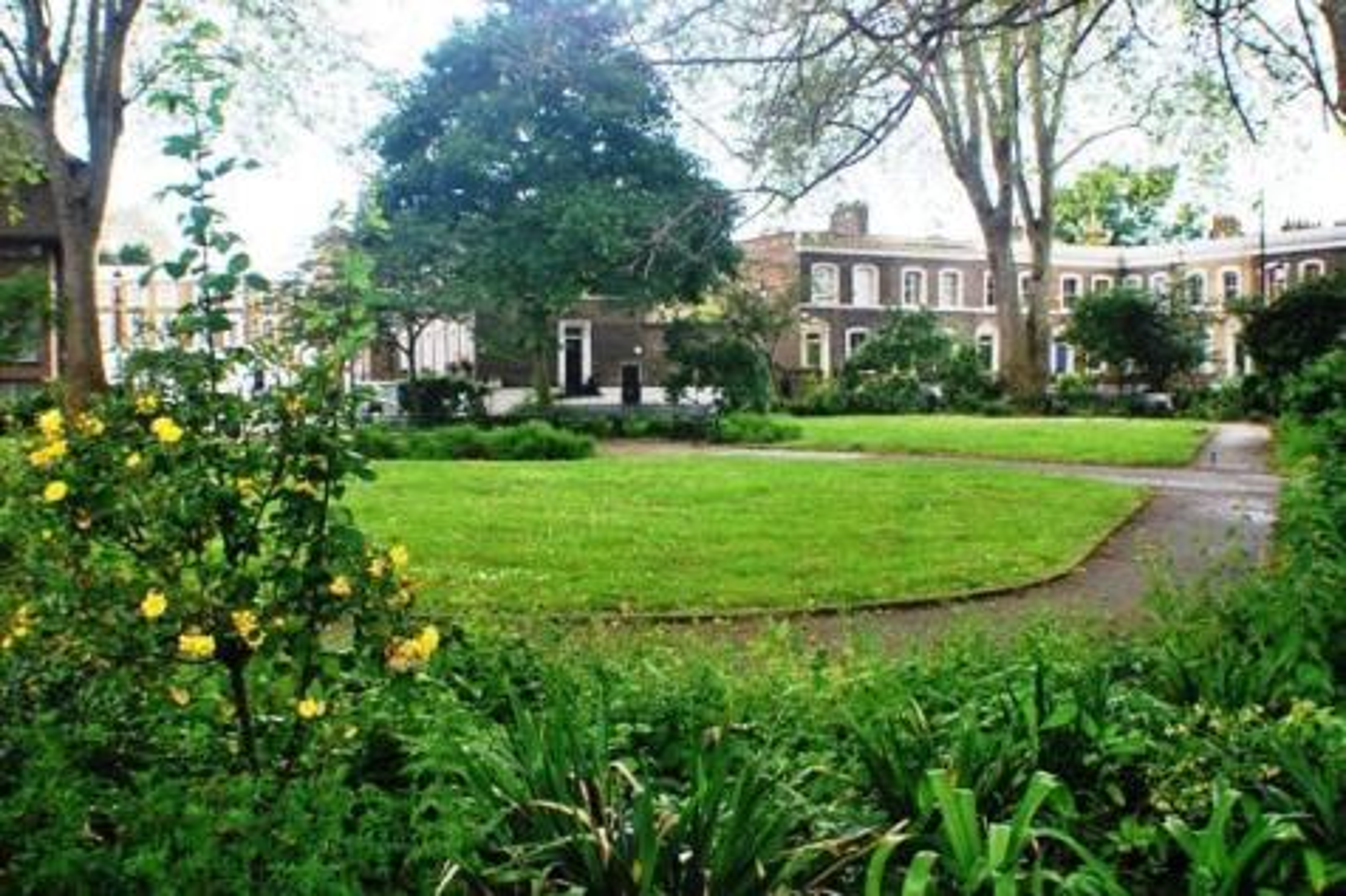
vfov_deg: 29.8
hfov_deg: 43.6
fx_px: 1682
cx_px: 673
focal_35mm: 45
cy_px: 448
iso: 200
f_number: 5
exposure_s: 1/100
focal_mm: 30
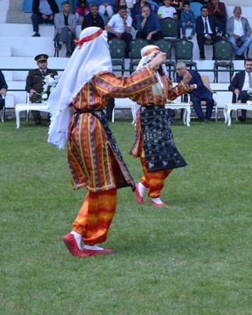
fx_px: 1297
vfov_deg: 13.8
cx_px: 300
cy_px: 93
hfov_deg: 10.9
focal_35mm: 139
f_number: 7.1
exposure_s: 1/200
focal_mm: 45
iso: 200
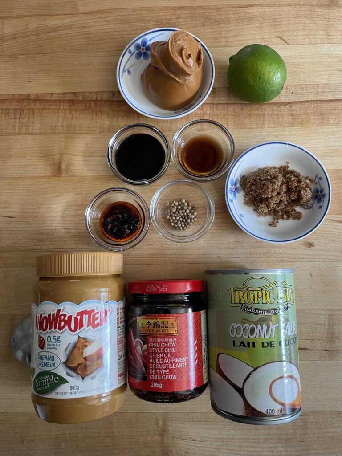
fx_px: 343
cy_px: 228
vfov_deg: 67.3
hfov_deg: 53.1
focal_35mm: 26
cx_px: 171
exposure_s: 1/73
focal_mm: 4.2
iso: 125
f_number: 1.6
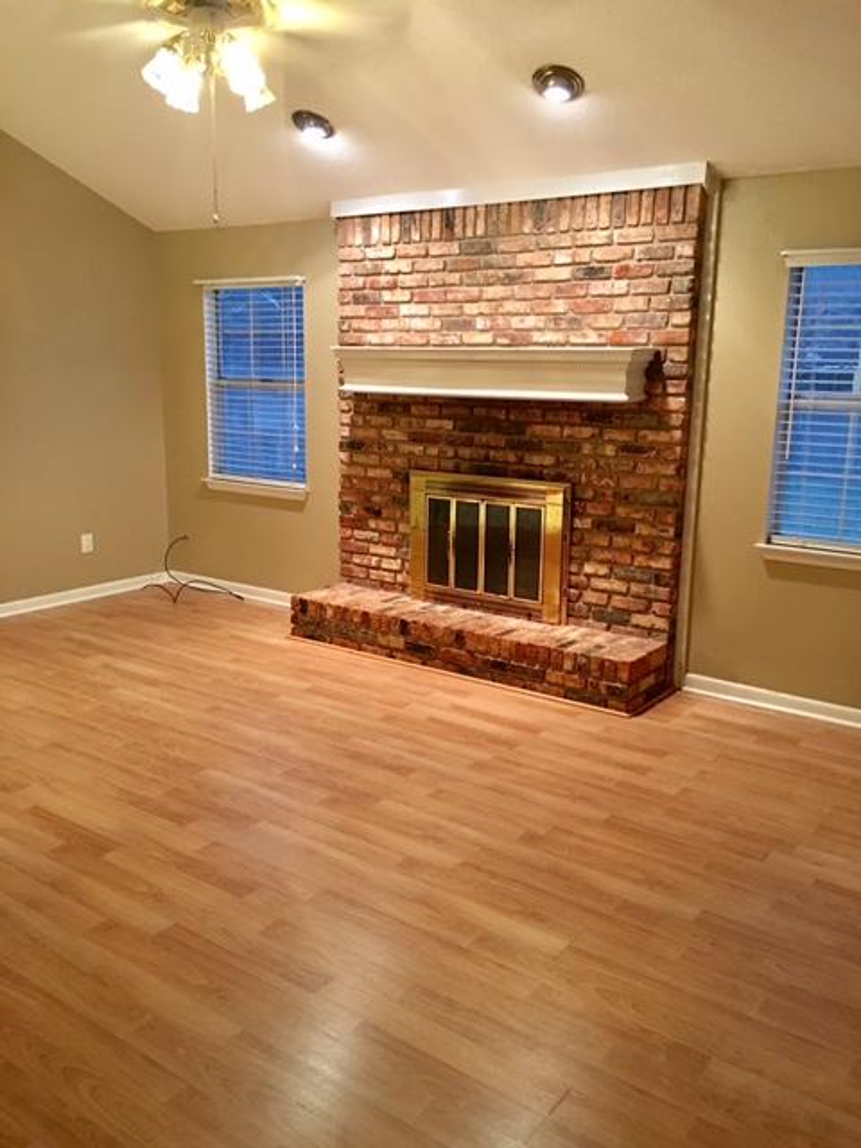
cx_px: 430
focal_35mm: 29
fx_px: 962
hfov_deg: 48.2
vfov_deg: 61.7
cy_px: 574
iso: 50
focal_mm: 4.15
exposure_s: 1/4
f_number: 2.2
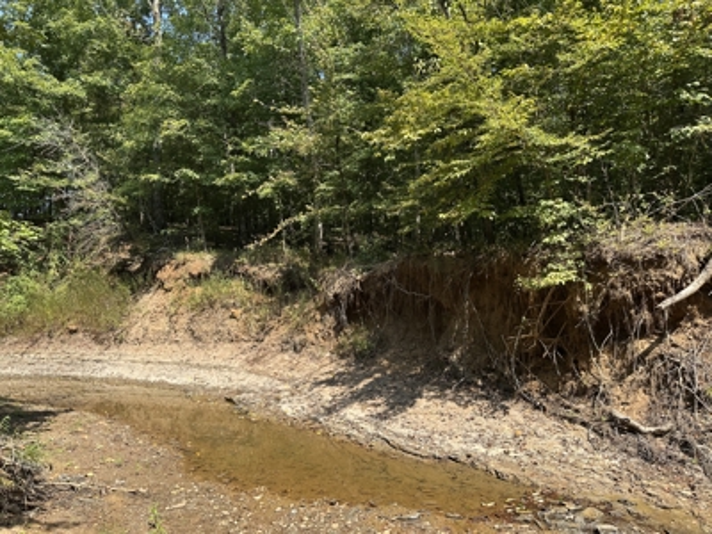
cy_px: 267
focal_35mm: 24
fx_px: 494
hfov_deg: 71.6
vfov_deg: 56.8
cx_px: 356
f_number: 1.78
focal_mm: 6.86
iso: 80
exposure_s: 1/1272
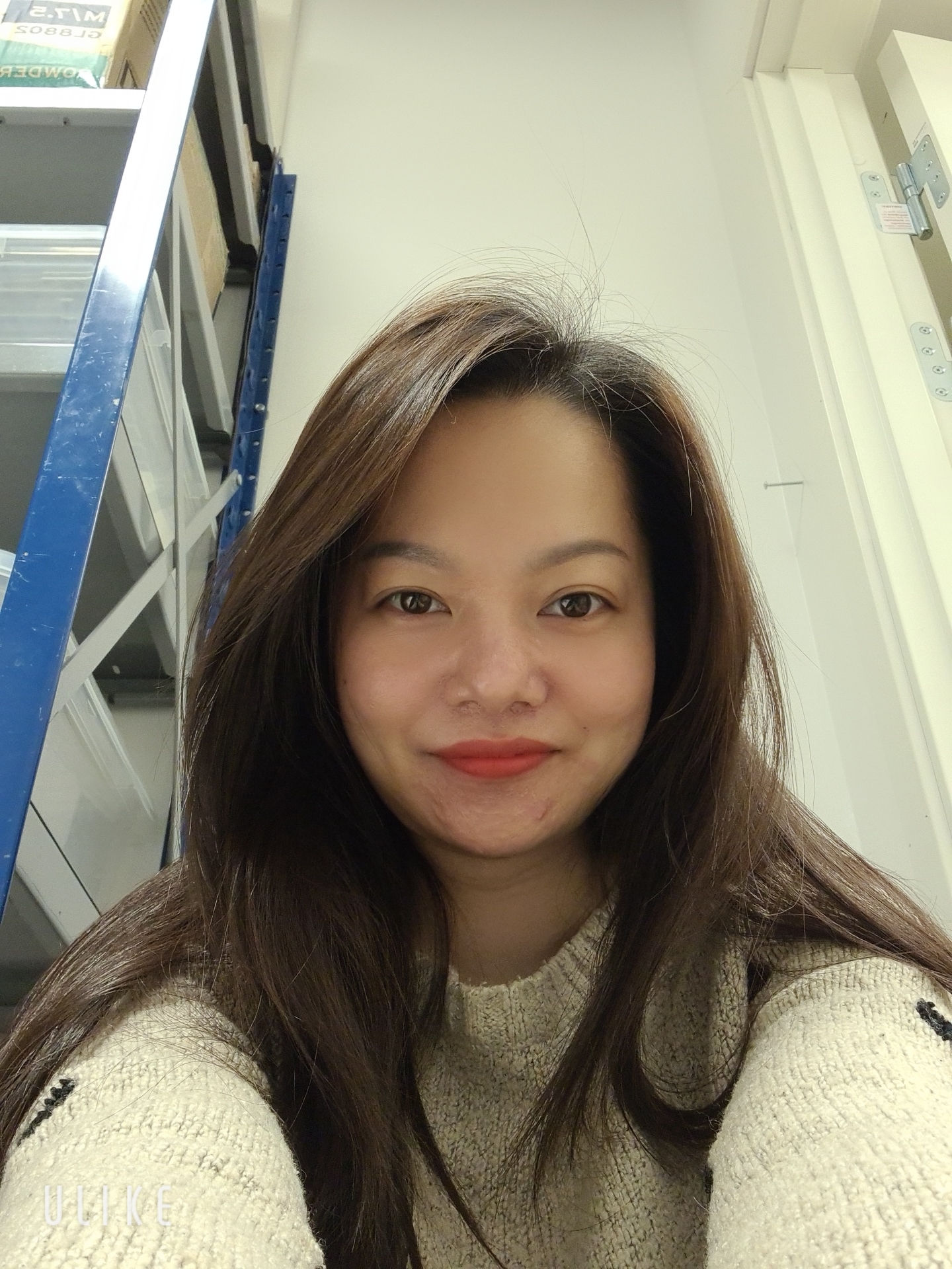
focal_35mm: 32
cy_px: 634
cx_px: 476
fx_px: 1173
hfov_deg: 44.2
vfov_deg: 56.8
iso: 160
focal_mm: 3.3
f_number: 2.2
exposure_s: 1/33
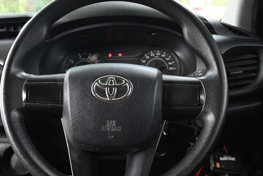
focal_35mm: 44
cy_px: 105
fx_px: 321
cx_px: 122
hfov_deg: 44.5
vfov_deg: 30.5
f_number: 5
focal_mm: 28
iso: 1250
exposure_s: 1/160
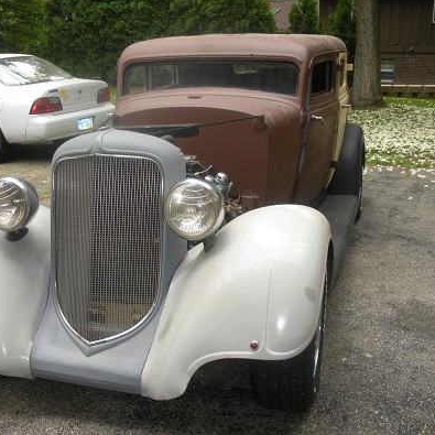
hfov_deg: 38.9
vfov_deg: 39.2
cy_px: 216
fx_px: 611
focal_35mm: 43
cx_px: 164
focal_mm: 6.3
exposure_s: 1/181
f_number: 3.5
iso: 88
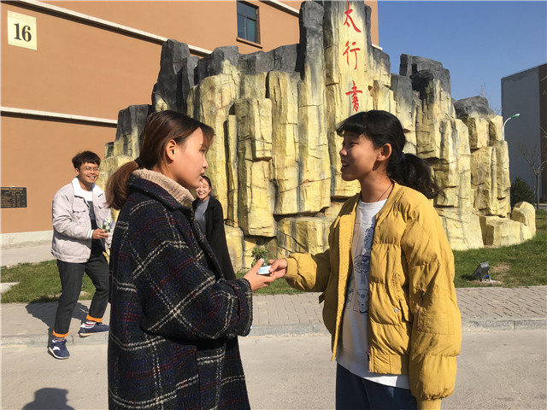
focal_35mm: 29
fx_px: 458
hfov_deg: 61.7
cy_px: 205
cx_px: 274
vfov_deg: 48.2
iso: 25
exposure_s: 1/1876
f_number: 2.2
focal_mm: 4.15
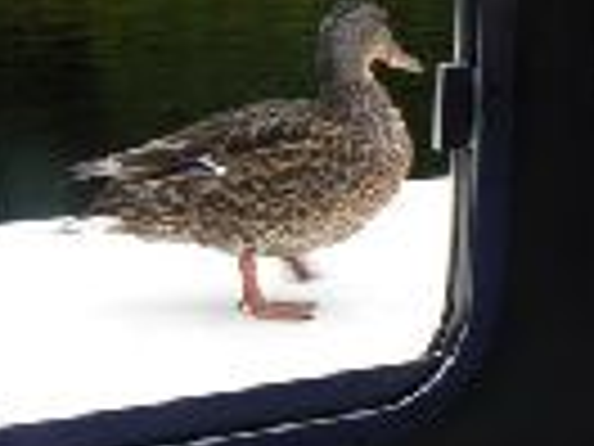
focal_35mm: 98
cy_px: 135
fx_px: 1682
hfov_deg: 20.0
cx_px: 284
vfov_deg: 15.1
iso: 80
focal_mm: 6
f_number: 4
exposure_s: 1/80
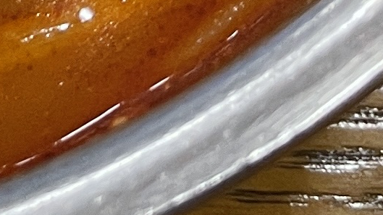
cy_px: -701
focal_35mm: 216
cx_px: -298
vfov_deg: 4.9
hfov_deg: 9.5
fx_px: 2193
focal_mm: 4.2
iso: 100
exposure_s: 1/60
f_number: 1.6
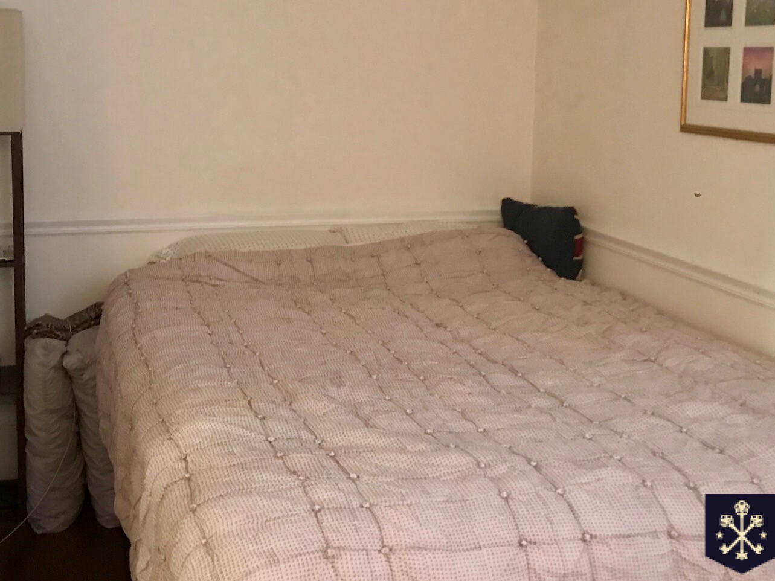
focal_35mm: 44
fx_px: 985
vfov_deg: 32.7
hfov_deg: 42.6
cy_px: 205
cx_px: 285
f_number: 1.8
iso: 100
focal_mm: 3.99
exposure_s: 1/10
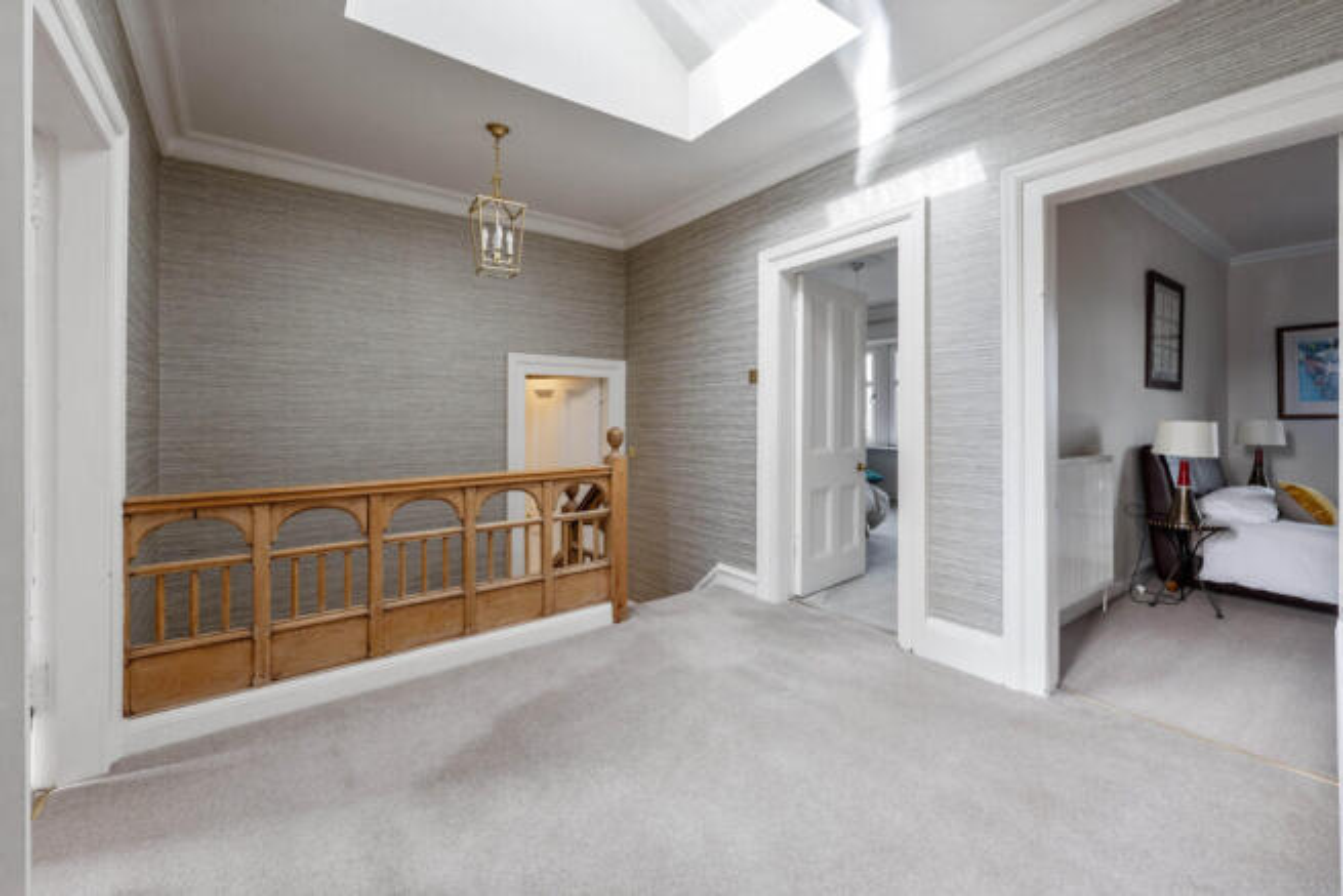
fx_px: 522
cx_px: 672
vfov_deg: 81.2
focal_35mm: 14
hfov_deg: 104.2
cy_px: 448
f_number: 8
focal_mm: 14
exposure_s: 1/60
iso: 640
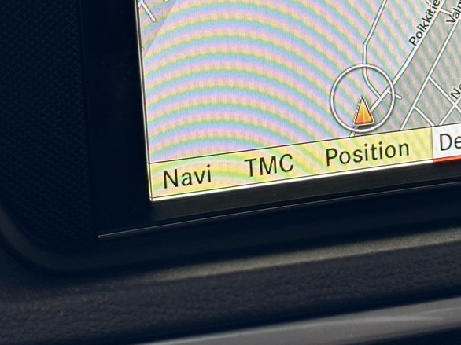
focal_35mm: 118
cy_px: 15
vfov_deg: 12.4
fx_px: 1571
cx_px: 356
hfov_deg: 16.6
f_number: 1.78
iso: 50
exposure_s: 1/136
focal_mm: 6.86
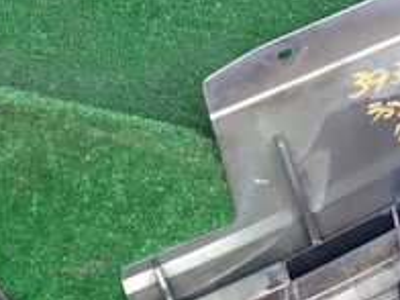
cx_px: 169
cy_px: 280
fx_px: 1063
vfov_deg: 15.8
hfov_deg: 21.3
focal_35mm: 92
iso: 100
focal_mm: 5.4
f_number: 2.3
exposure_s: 1/60
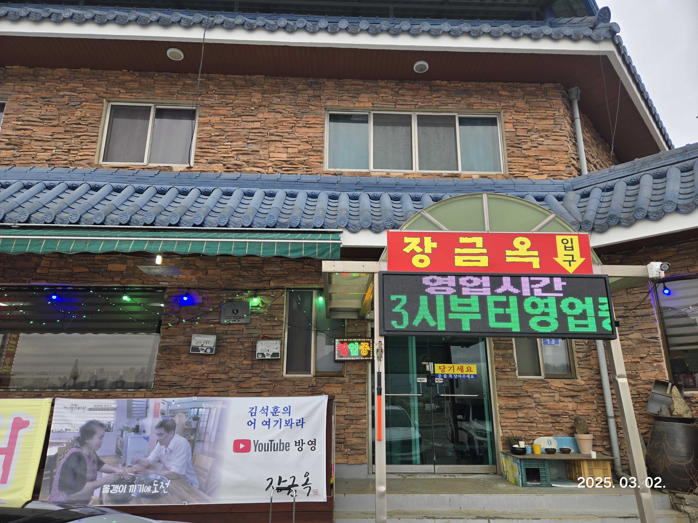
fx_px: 464
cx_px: 349
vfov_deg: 58.9
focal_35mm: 23
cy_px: 262
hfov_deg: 73.9
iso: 40
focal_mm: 5.4
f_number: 1.8
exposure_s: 1/419
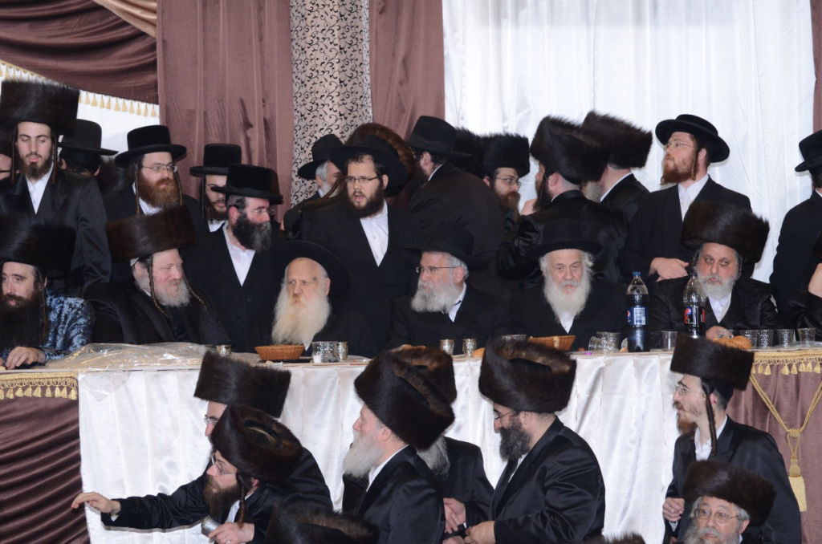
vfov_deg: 10.7
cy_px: 272
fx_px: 2905
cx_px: 411
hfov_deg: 16.1
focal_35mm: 128
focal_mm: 85
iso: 800
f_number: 6.3
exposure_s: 1/200
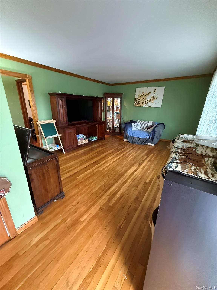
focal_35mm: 14
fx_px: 117
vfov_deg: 102.1
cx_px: 108
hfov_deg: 85.7
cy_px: 145
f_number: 2.2
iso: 1250
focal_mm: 2.22
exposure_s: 1/60
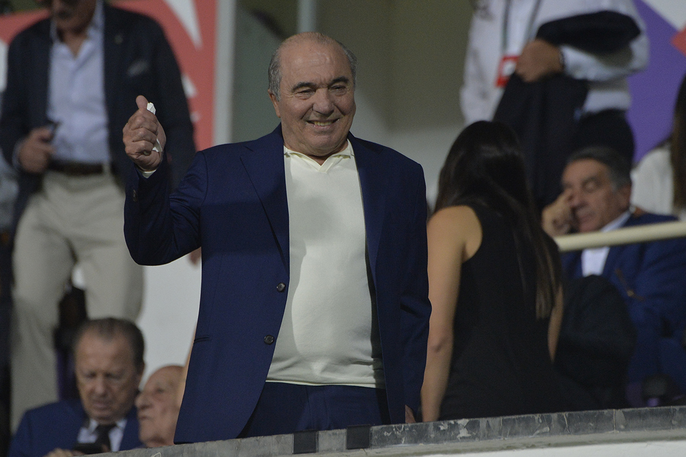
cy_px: 228
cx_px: 343
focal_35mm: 400
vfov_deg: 3.4
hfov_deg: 5.2
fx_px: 7622
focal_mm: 400
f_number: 5.6
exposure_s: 1/250
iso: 2500
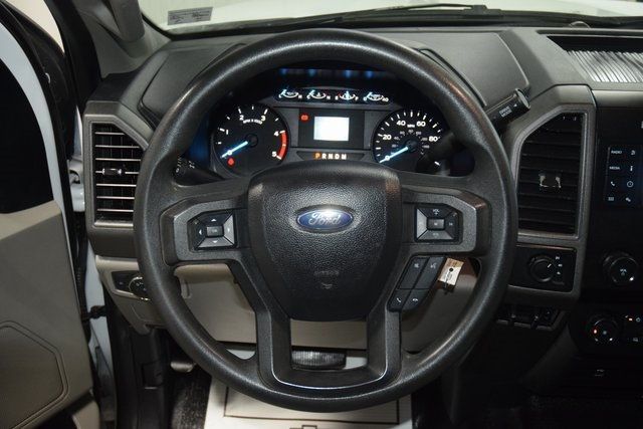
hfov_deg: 53.1
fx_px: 643
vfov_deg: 36.9
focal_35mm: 36
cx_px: 322
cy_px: 214
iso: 1600
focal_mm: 24
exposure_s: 1/80
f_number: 3.8
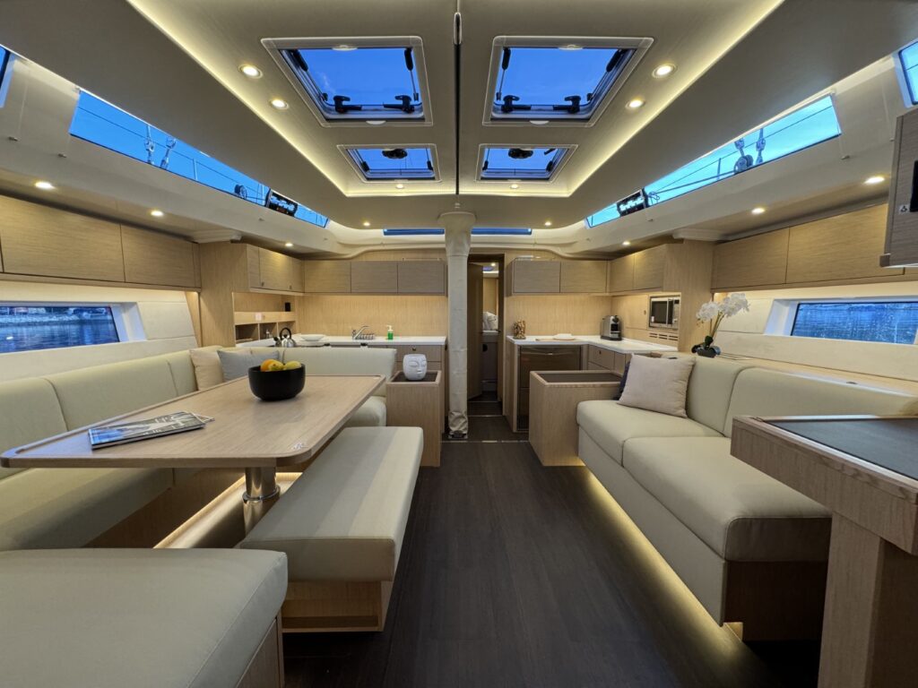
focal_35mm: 14
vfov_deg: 85.7
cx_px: 459
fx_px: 371
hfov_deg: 102.1
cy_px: 344
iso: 200
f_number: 2.2
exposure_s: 1/99
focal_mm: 2.22
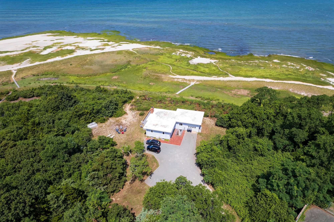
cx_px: 167
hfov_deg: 78.6
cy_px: 111
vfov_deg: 57.2
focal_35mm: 22
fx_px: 204
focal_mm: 8.38
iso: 100
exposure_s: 1/1500
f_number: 2.8
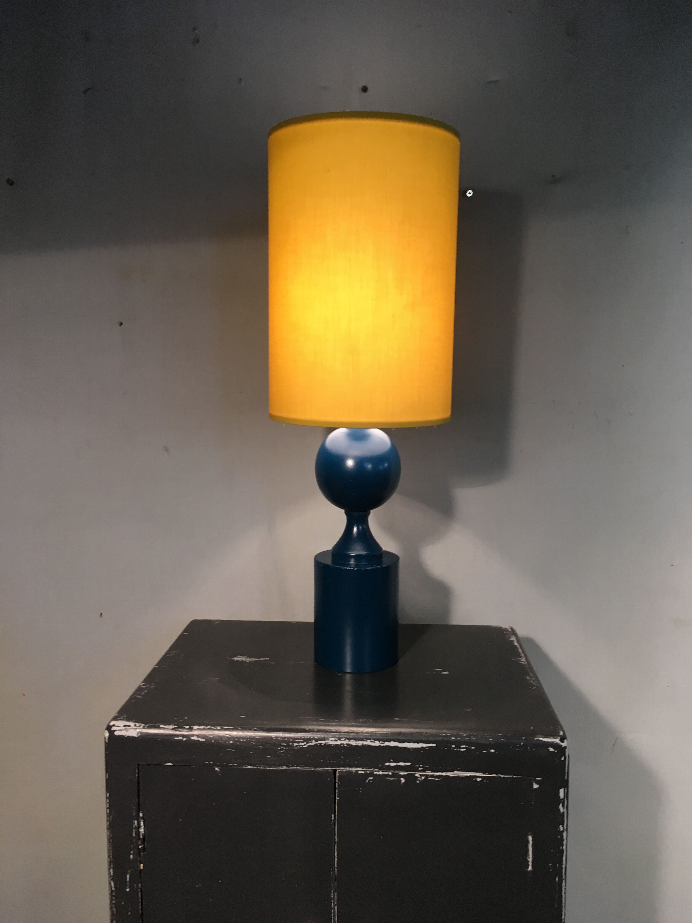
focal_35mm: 29
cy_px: 462
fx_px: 773
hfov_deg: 48.2
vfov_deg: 61.7
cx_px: 346
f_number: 2.2
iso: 32
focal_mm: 4.15
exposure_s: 1/33
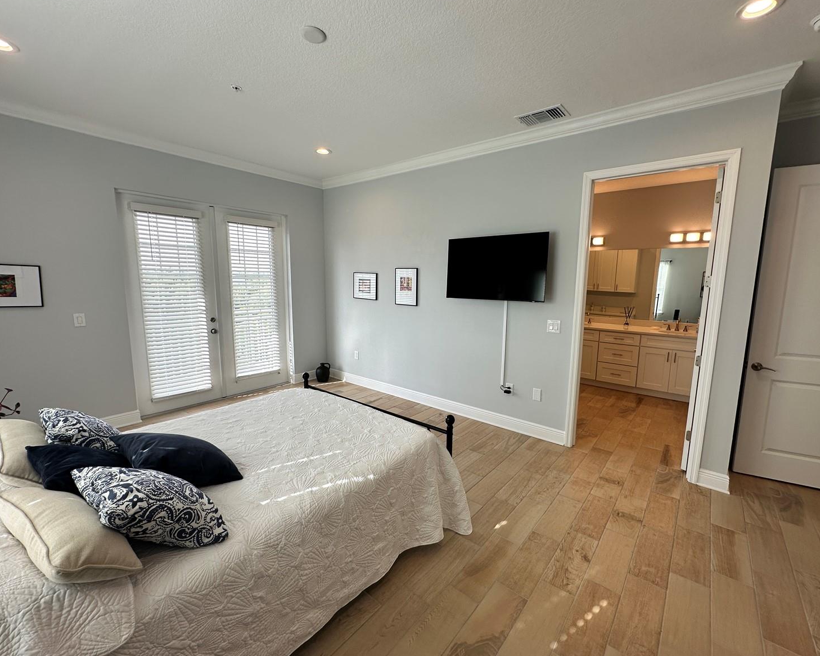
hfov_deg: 96.7
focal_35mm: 15
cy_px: 330
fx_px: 364
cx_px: 430
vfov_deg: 84.0
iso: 40
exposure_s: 1/120
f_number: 2.2
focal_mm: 2.22
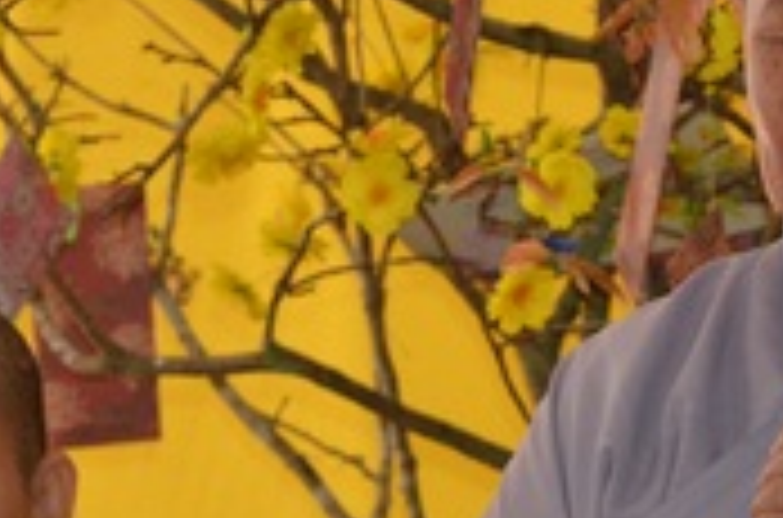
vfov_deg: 2.3
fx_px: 12795
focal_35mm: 590
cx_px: 576
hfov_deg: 3.5
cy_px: 462
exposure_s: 1/200
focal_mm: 105
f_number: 5.6
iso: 1000
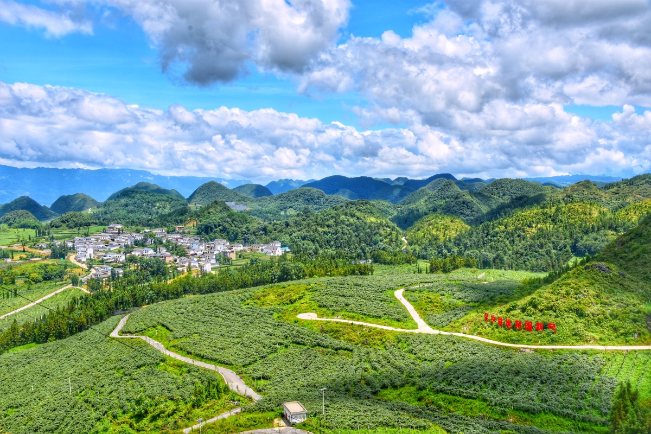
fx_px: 597
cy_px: 217
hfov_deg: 57.2
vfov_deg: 40.0
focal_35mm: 33
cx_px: 326
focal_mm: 22
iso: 100
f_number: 18
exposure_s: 1/50
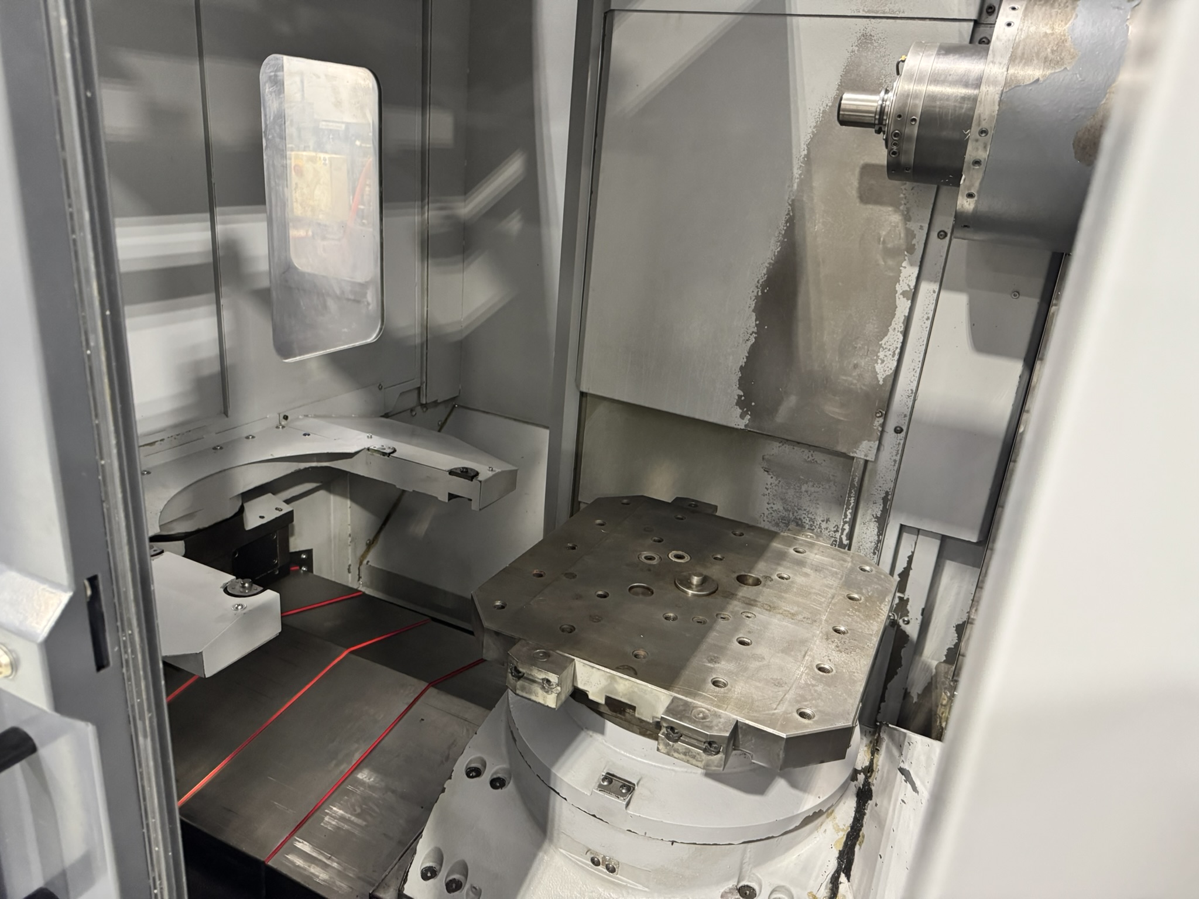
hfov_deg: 71.6
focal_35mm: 24
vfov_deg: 56.8
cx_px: 600
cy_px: 450
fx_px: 831
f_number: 1.78
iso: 800
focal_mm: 6.76
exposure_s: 1/33
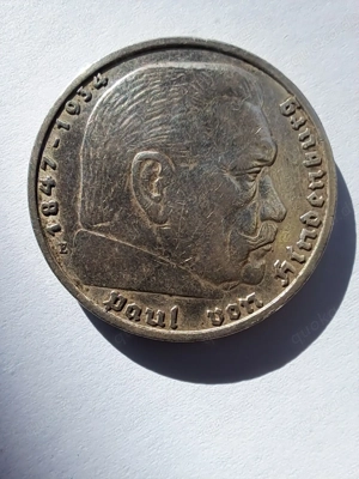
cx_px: 180
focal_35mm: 26
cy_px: 240
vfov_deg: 67.3
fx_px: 360
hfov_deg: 53.1
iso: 50
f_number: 2.4
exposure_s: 1/1667
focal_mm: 2.13
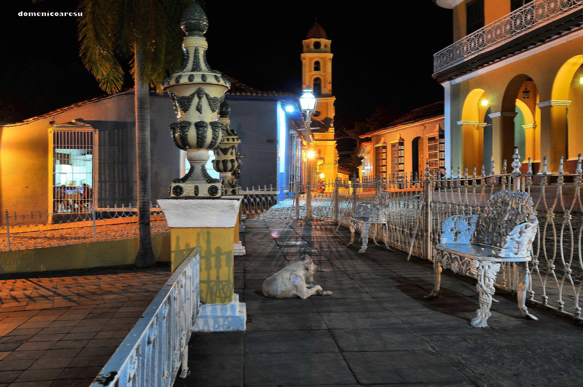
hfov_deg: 53.2
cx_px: 292
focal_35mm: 36
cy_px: 194
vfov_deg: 36.8
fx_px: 582
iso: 200
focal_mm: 24
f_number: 10
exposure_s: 6
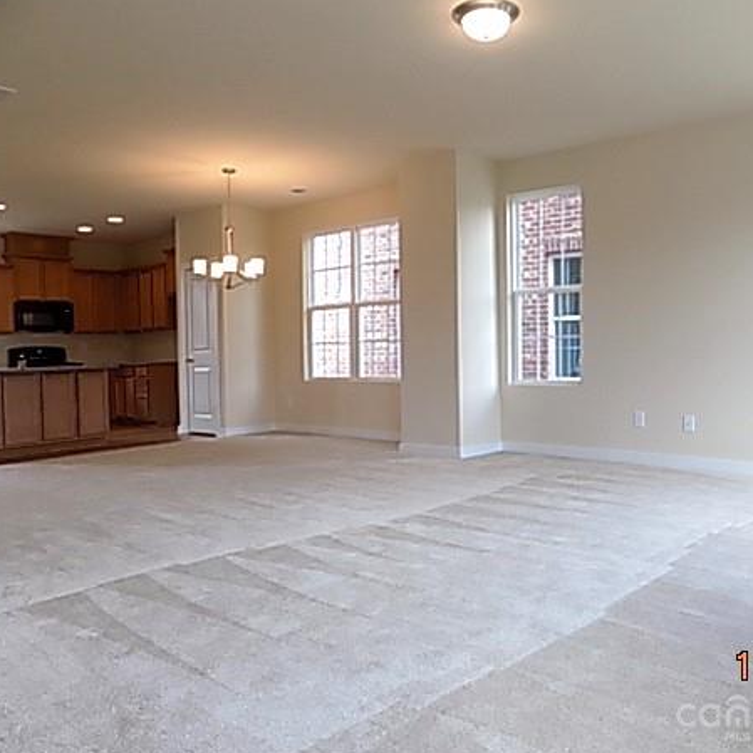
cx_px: 436
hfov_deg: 55.4
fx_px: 714
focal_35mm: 29
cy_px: 359
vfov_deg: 55.6
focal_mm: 4
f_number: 3.1
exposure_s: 1/30
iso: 80
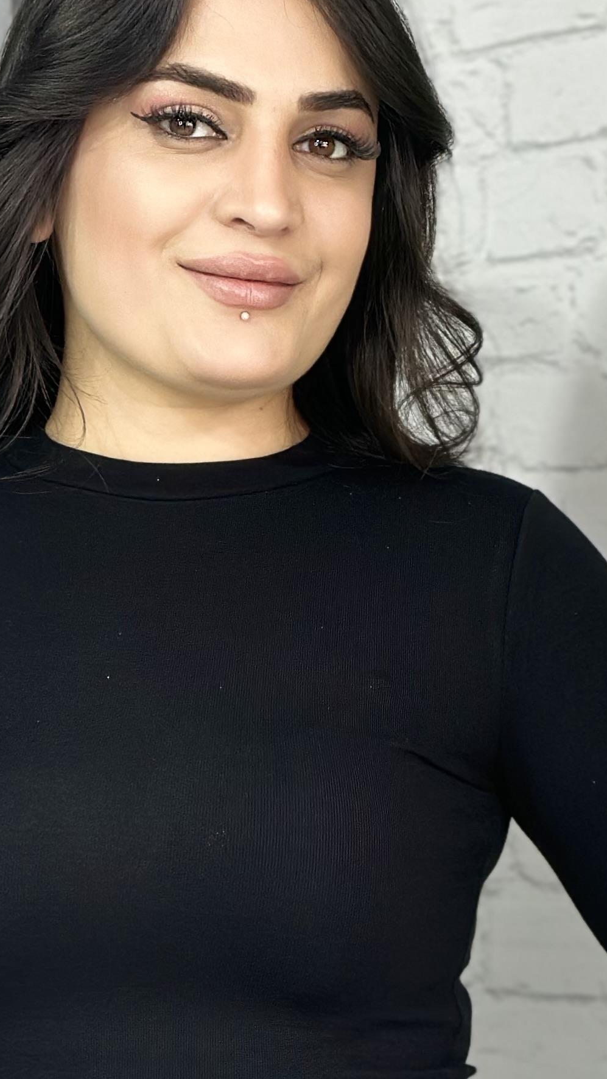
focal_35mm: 119
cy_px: 806
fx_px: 3404
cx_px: 278
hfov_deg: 10.2
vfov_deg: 17.9
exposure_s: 1/100
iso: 80
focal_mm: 6.86
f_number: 1.78
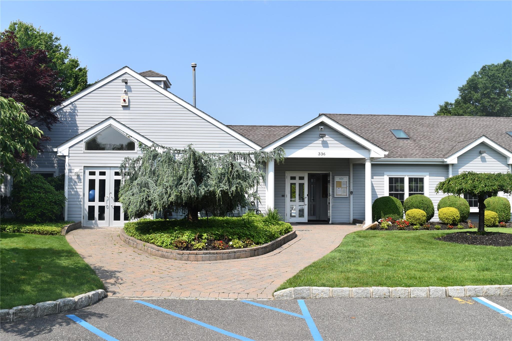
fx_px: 491
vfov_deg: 38.4
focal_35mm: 34
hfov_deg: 55.1
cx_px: 256
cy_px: 170
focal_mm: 23
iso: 200
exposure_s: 1/400
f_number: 10
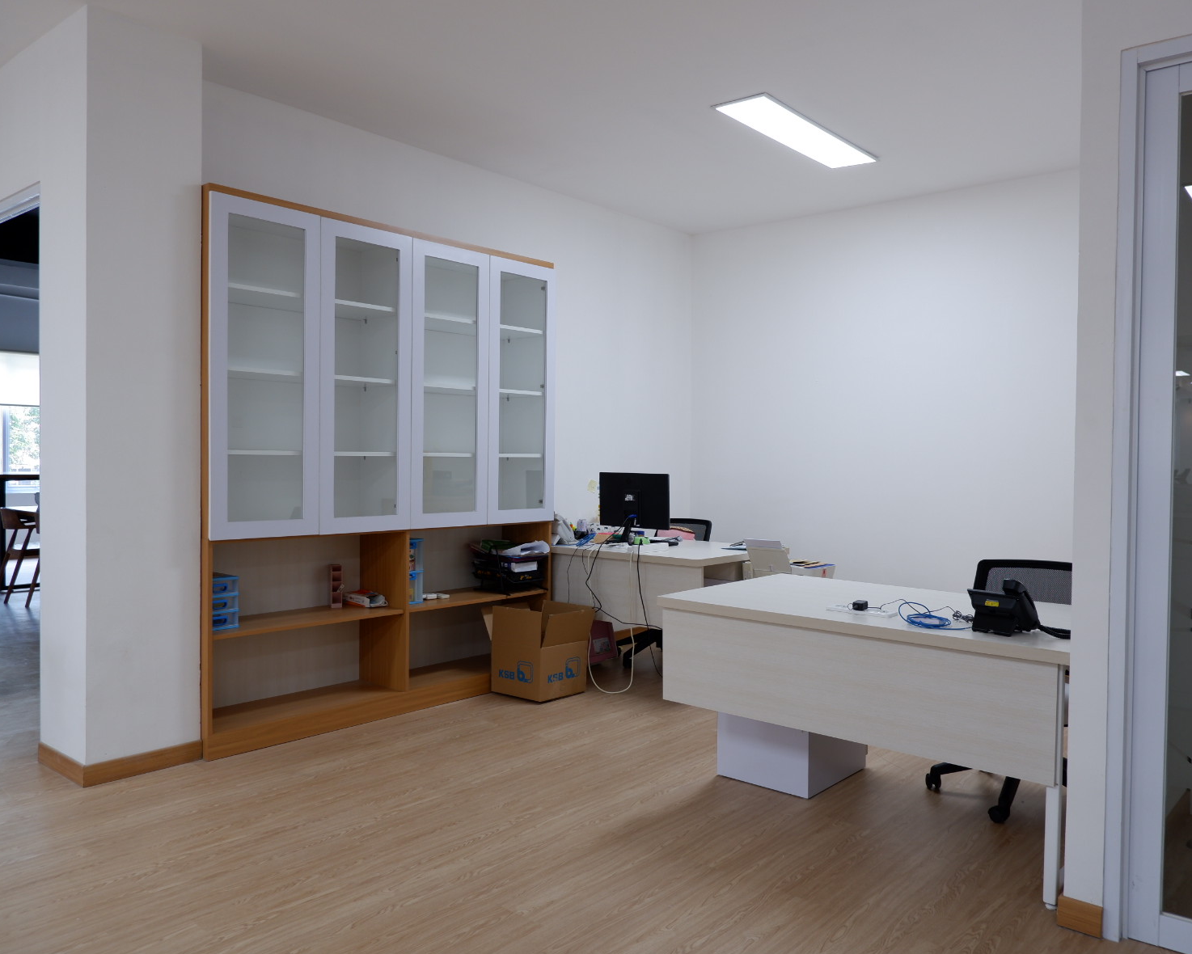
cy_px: 478
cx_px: 605
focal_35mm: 26
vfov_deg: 55.0
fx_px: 917
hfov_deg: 66.0
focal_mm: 15.2
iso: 200
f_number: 3.5
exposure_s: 1/30
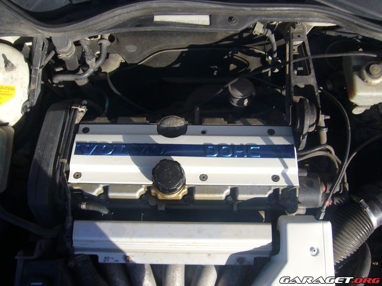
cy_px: 143
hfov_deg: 52.6
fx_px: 386
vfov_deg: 40.7
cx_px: 191
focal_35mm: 35
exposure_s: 1/160
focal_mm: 5.8
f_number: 5.6
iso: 80
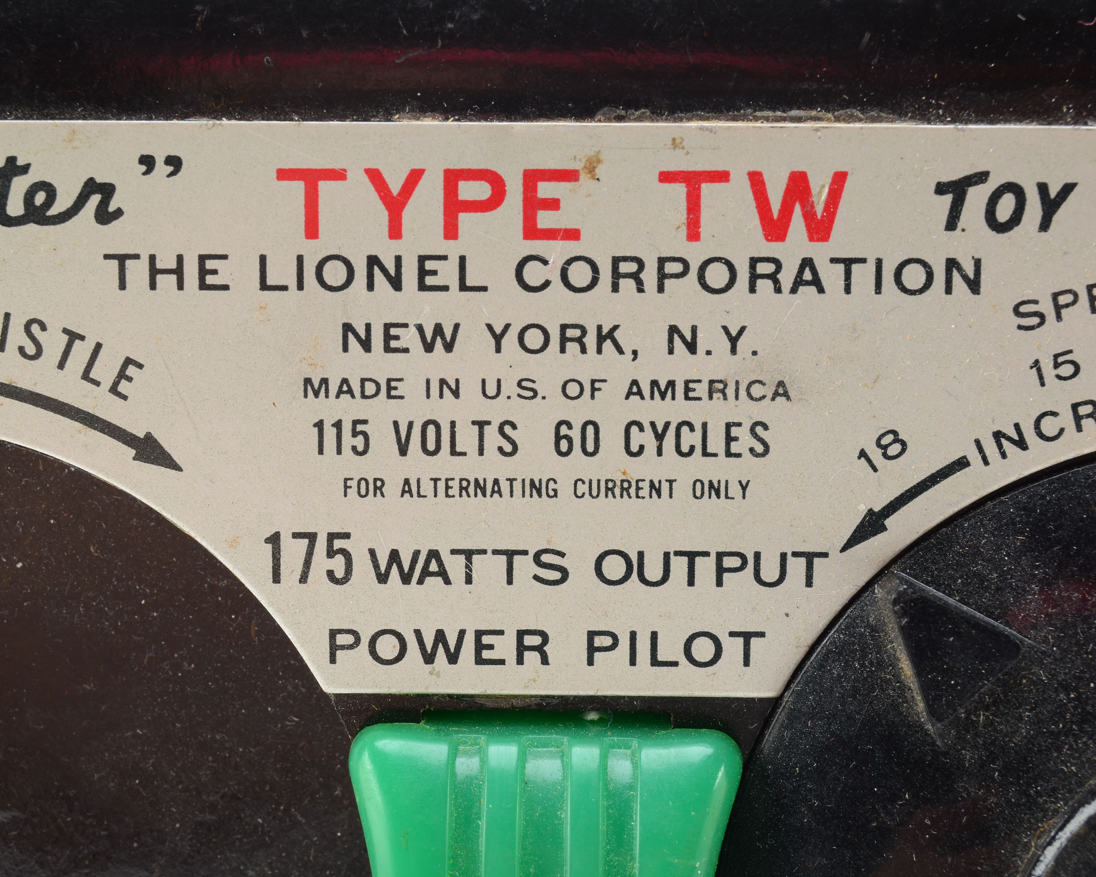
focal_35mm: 94
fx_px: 3035
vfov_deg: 16.4
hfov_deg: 20.5
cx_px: 561
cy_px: 439
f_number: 14
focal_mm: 55
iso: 100
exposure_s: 1/160
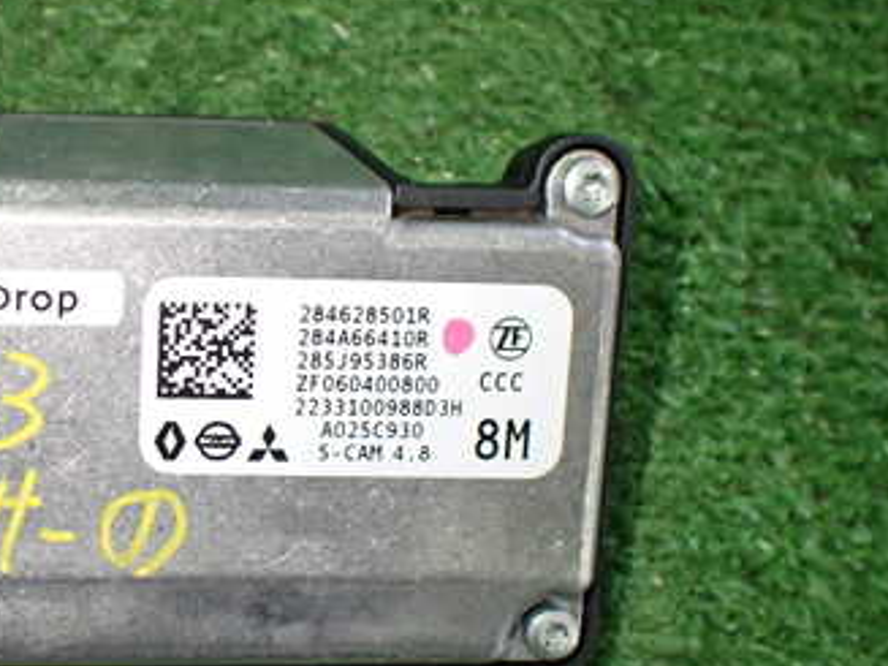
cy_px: 356
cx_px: 122
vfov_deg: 26.5
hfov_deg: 33.5
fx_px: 1410
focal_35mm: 55
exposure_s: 1/125
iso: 640
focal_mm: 5.4
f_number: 2.3
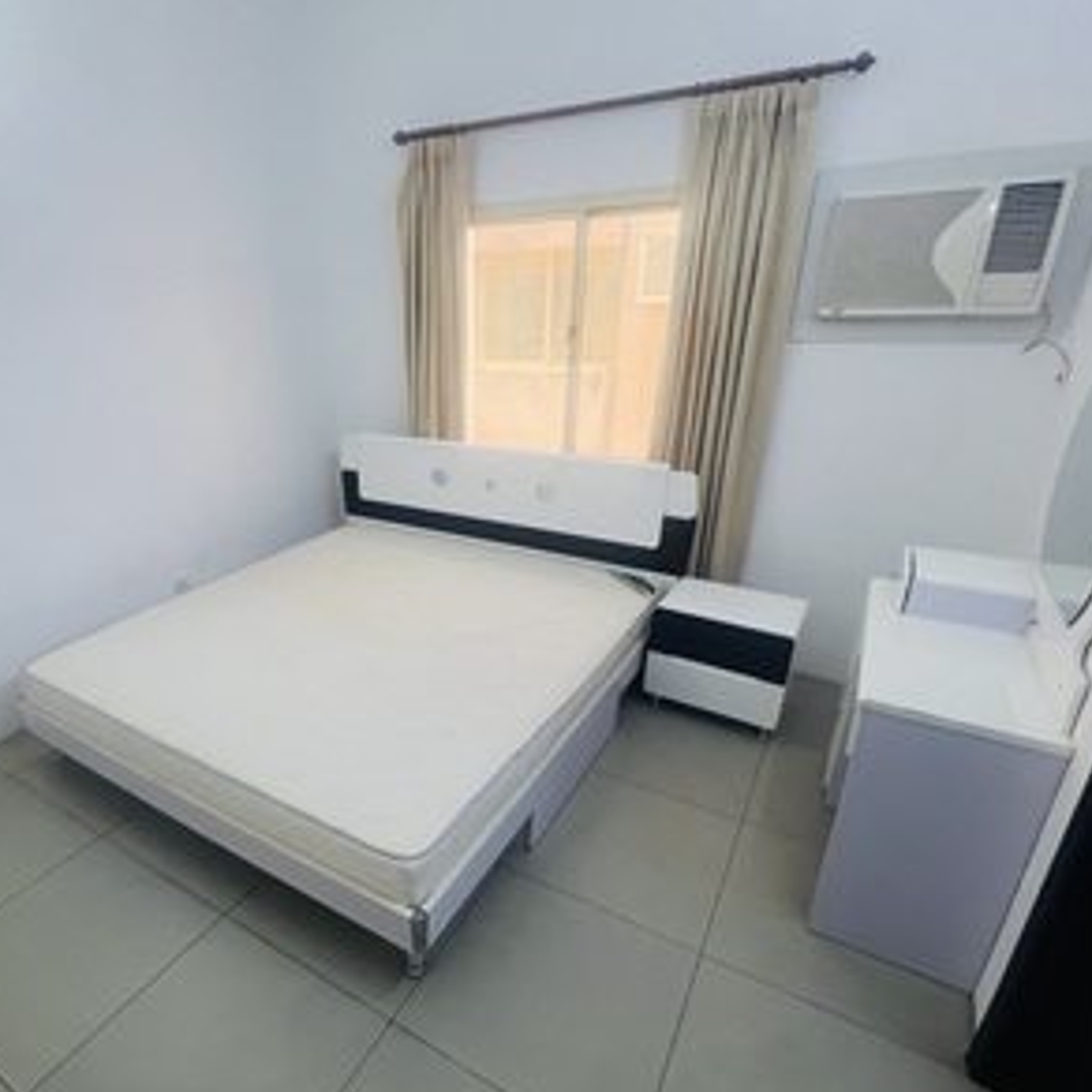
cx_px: 413
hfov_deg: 79.3
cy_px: 578
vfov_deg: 80.6
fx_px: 642
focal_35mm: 18
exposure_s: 1/100
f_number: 1.8
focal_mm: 1.57
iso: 160
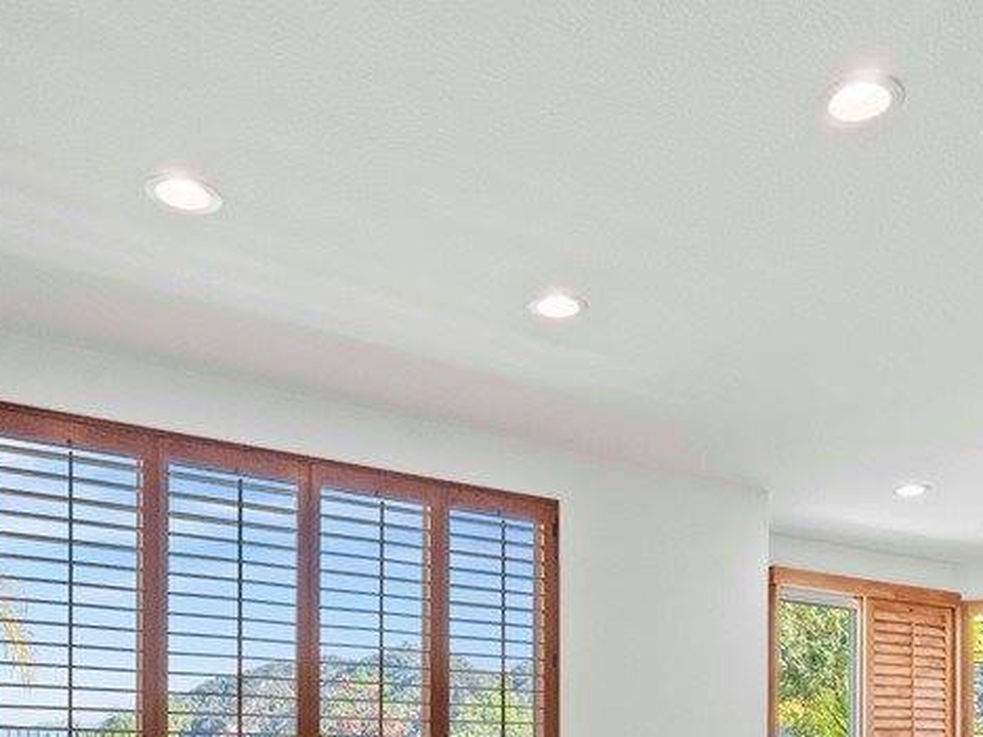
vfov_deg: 35.5
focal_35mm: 35
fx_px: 994
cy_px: 788
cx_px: 590
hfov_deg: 52.3
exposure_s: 1/3
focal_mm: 8
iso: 200
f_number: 9
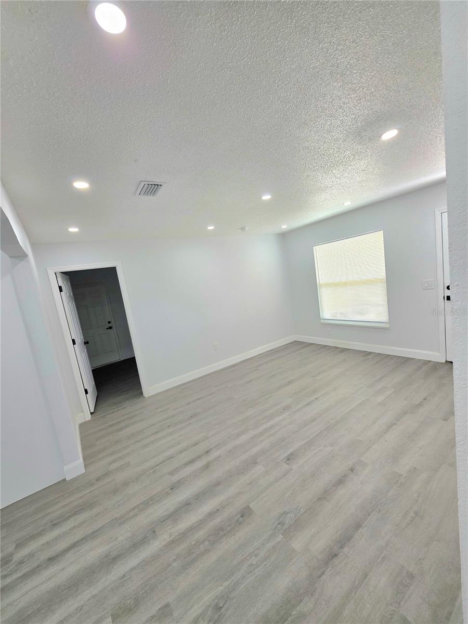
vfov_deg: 106.2
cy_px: 312
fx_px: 234
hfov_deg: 89.9
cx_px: 234
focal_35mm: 13
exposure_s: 1/120
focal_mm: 2.2
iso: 80
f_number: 1.9
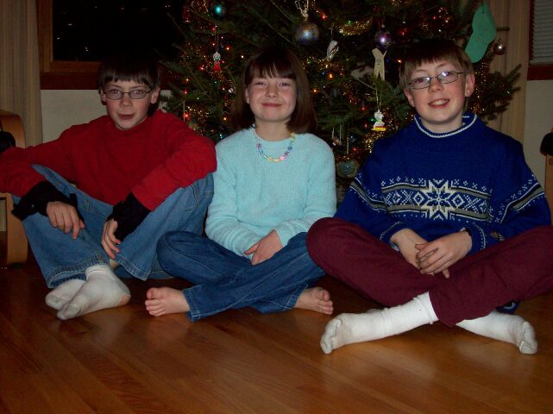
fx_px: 718
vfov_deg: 32.2
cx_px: 276
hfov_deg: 42.1
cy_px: 207
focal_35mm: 45
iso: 140
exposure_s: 1/73.1
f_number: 3
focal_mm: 7.6
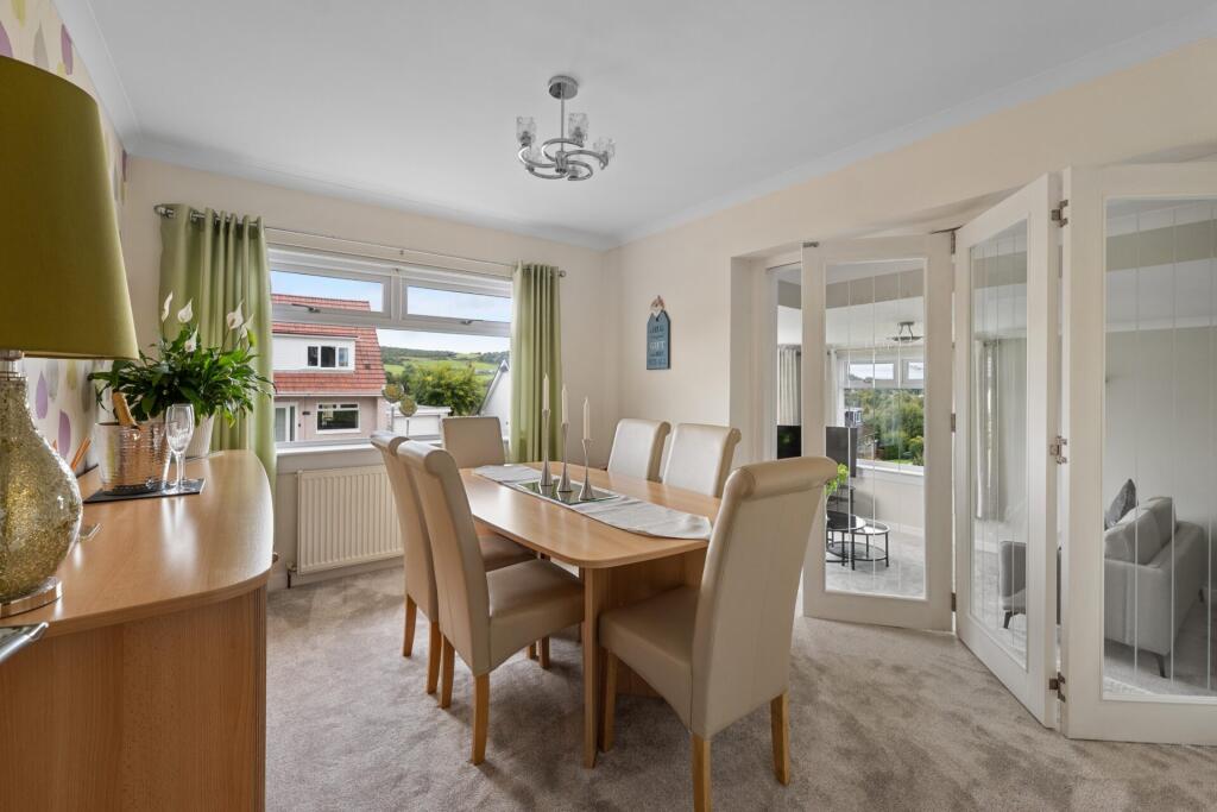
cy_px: 406
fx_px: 473
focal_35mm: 14
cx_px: 608
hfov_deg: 104.2
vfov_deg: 81.2
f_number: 8
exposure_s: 1/30
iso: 640
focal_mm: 14
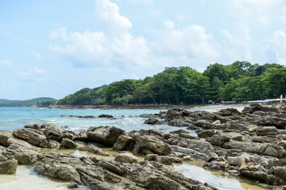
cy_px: 95
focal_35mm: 50
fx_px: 397
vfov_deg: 26.9
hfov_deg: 39.6
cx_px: 143
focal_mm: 50
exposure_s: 1/2000
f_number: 2.8
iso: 100
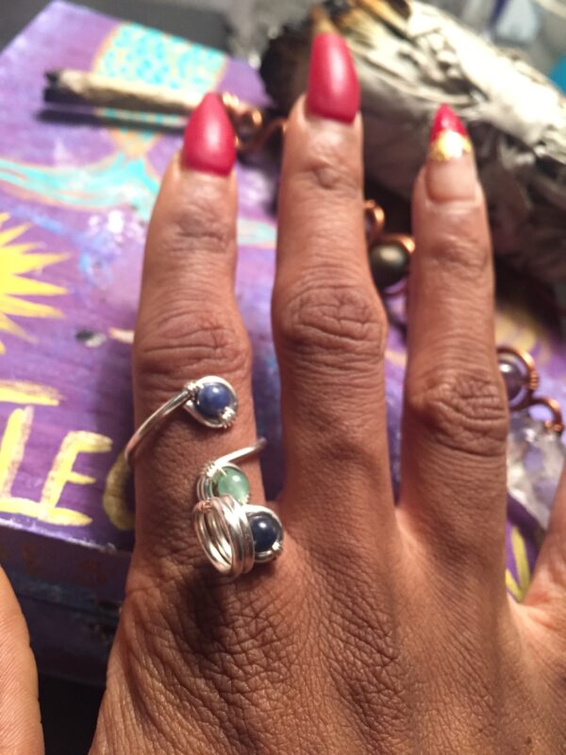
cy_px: 378
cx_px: 283
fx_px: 632
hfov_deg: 48.2
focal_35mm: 29
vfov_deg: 61.7
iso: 250
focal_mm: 4.15
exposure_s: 1/24
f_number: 2.2
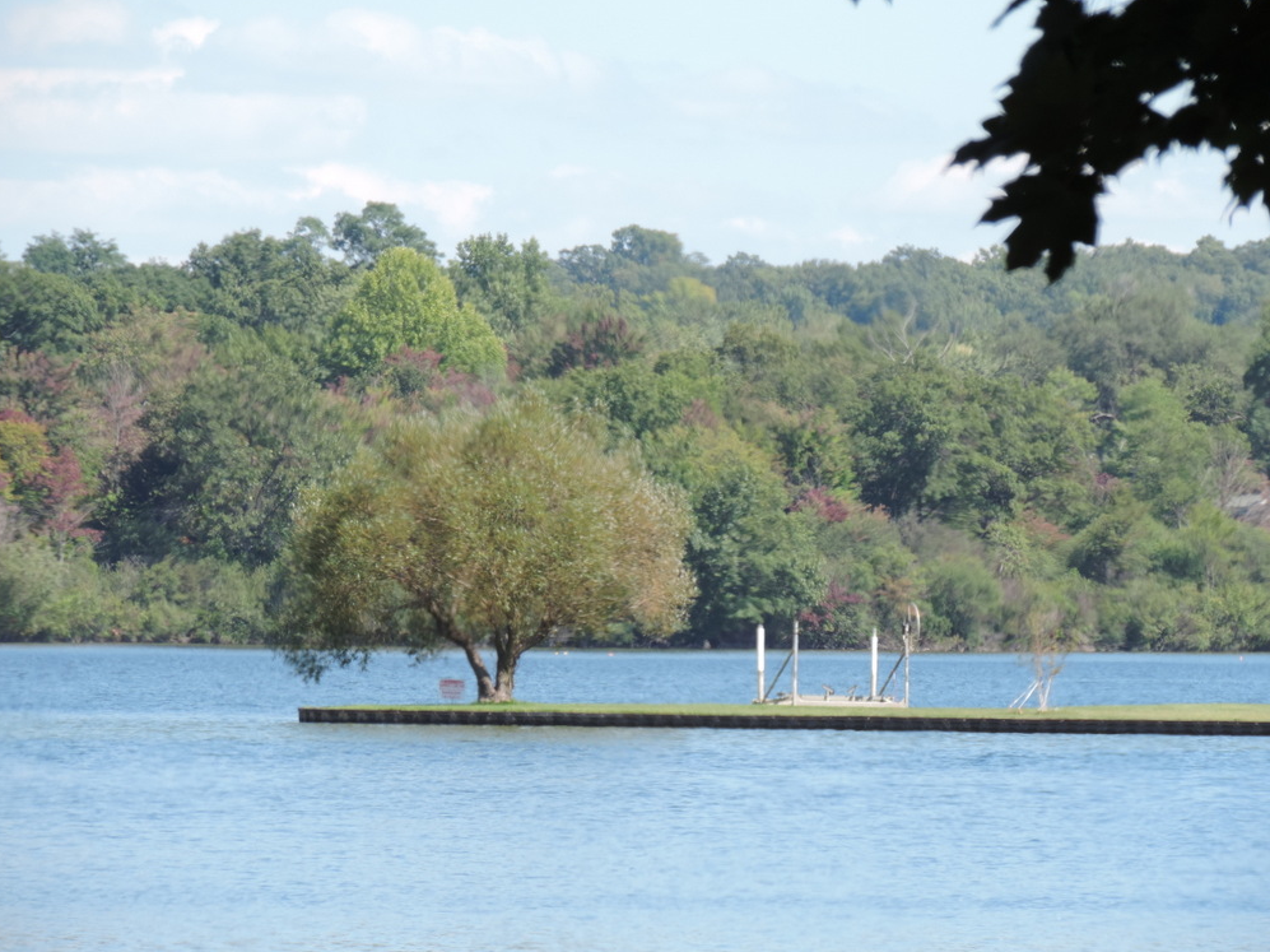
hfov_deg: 4.8
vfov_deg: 3.6
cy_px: 473
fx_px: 15073
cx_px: 638
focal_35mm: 411
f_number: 4.8
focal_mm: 71.3
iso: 100
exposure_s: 1/250
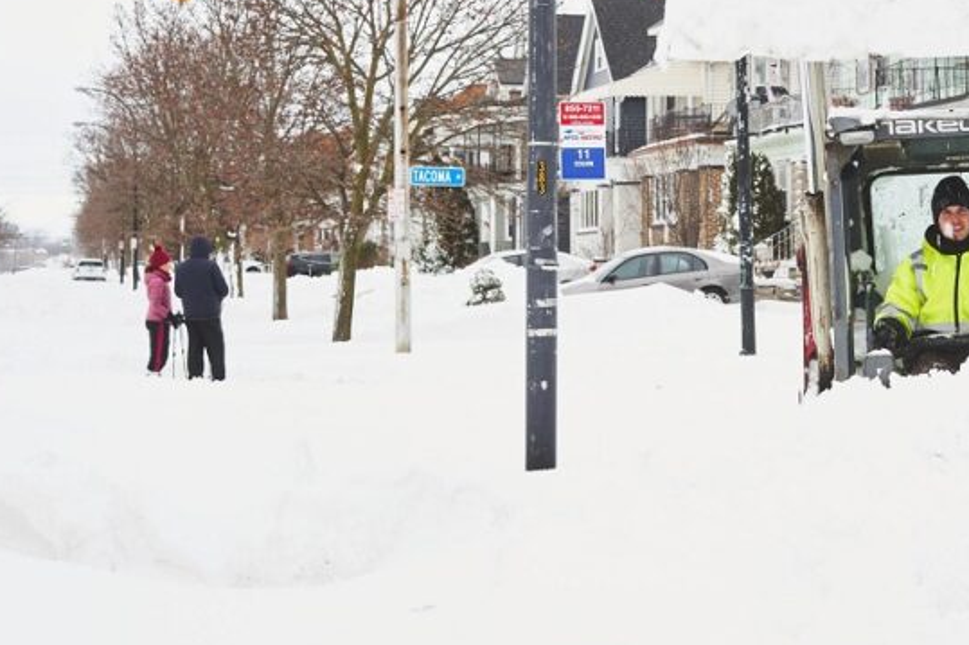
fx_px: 2556
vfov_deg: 14.3
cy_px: 155
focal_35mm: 95
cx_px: 782
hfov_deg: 21.2
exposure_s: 1/60
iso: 80
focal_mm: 50
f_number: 7.1
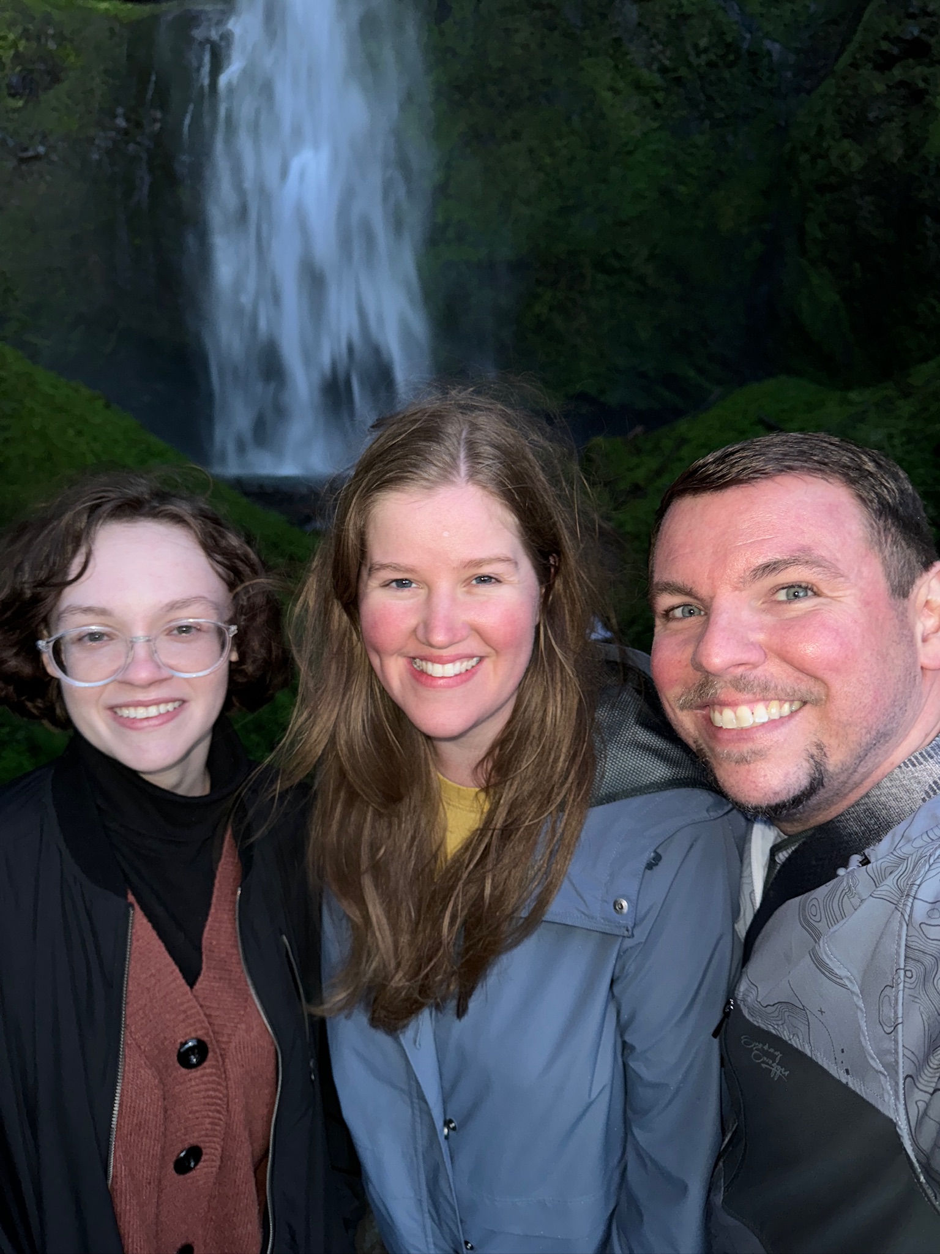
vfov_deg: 71.6
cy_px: 627
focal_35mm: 24
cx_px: 470
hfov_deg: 56.8
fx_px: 869
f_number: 1.78
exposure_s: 1/6
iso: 100
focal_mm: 6.76
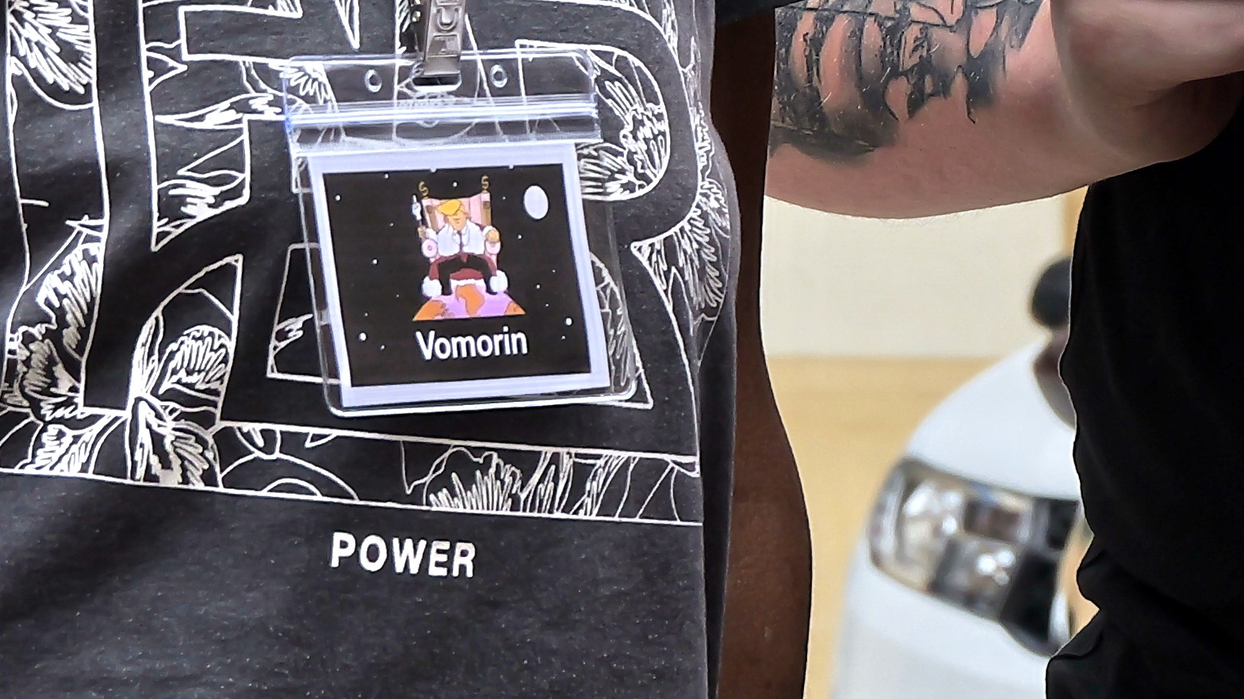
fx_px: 10323
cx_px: 1163
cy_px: -812
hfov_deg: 6.9
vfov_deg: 3.8
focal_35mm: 313
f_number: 7.1
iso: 160
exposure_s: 1/125
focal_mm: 39
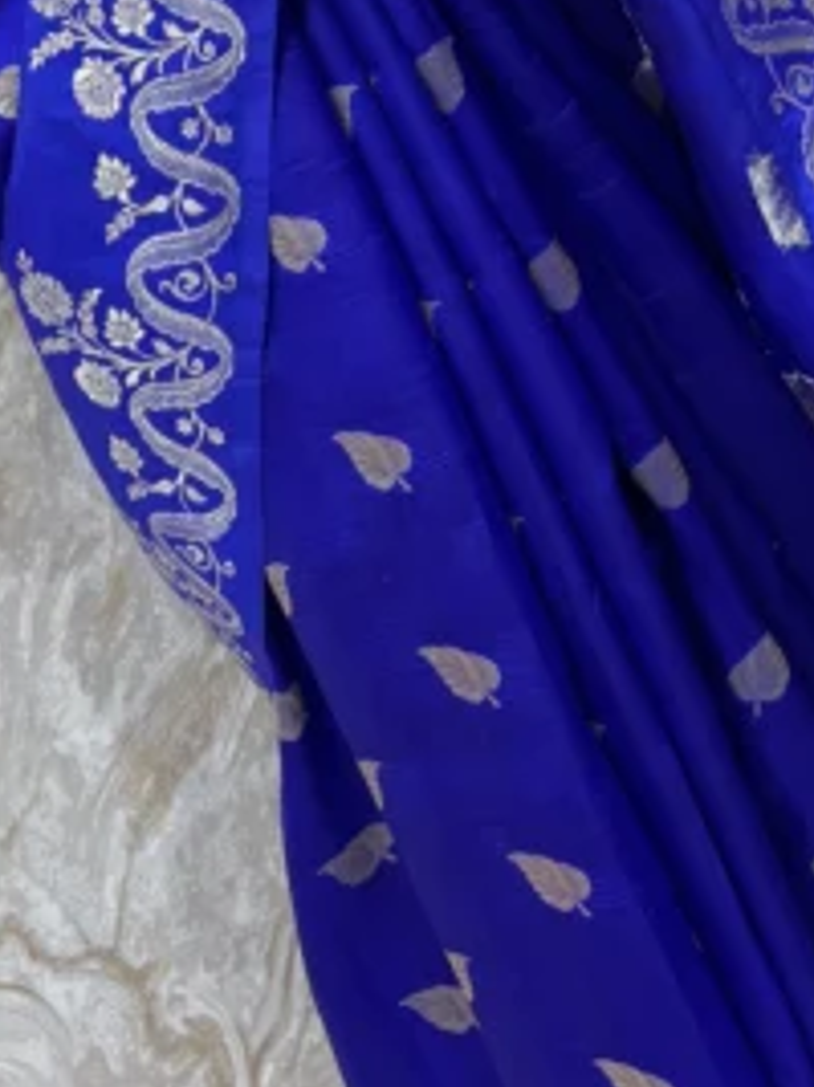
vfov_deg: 23.0
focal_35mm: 78
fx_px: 2448
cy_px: -216
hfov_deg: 18.9
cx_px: 448
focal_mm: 6
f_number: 1.6
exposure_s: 1/50
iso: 64
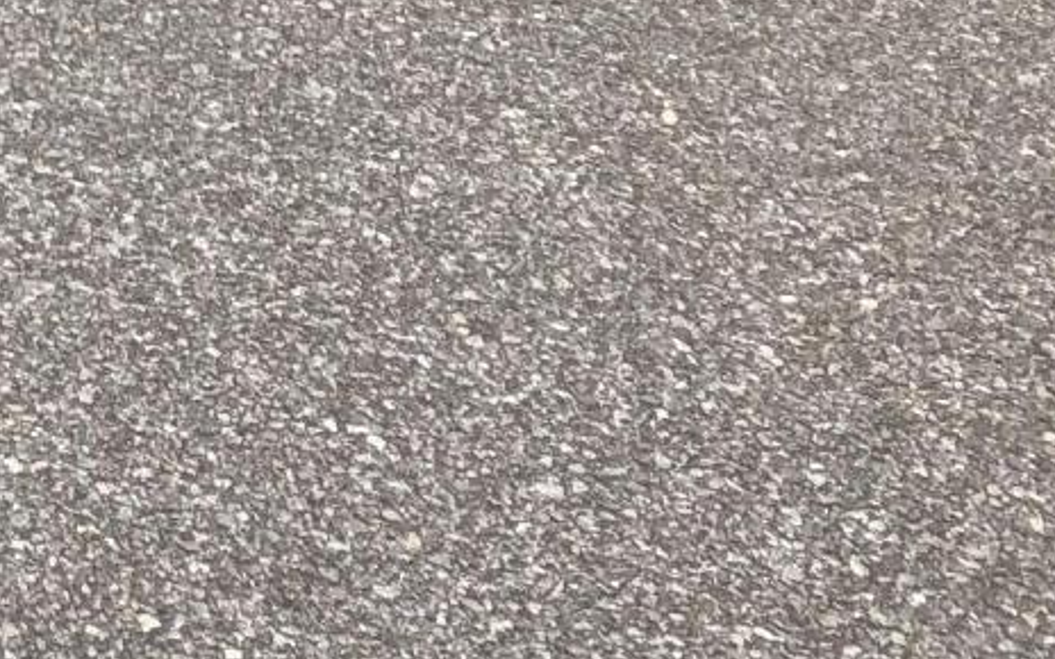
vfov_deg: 8.9
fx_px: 3680
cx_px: -591
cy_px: -1123
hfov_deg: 15.0
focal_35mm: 128
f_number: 1.8
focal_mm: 3.99
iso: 20
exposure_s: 1/2114
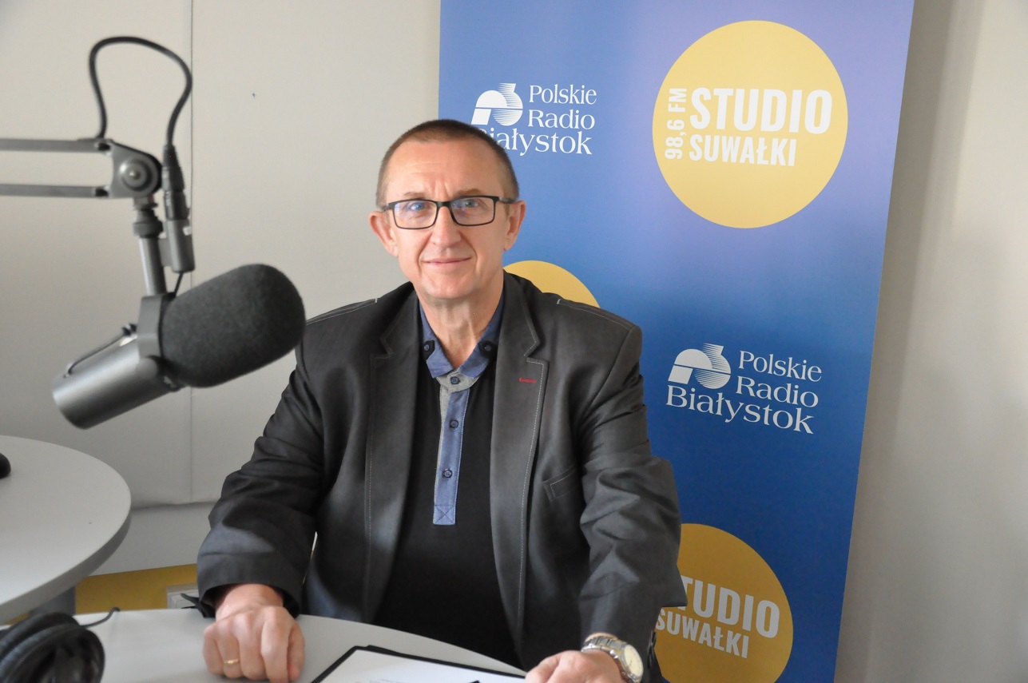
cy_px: 342
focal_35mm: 36
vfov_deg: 36.8
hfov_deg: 53.2
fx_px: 1027
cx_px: 514
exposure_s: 1/25
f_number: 3.8
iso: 3200
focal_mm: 24
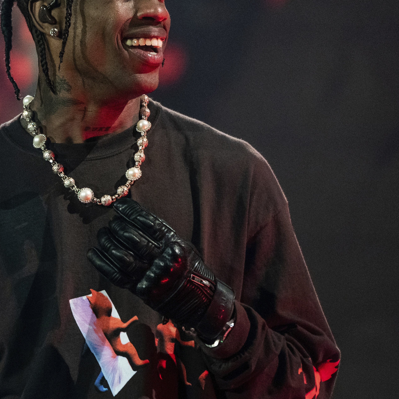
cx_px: 136
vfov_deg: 2.8
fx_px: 8085
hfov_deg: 2.8
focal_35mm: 620
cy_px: 194
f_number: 5.6
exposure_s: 1/1000
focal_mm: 309
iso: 3200
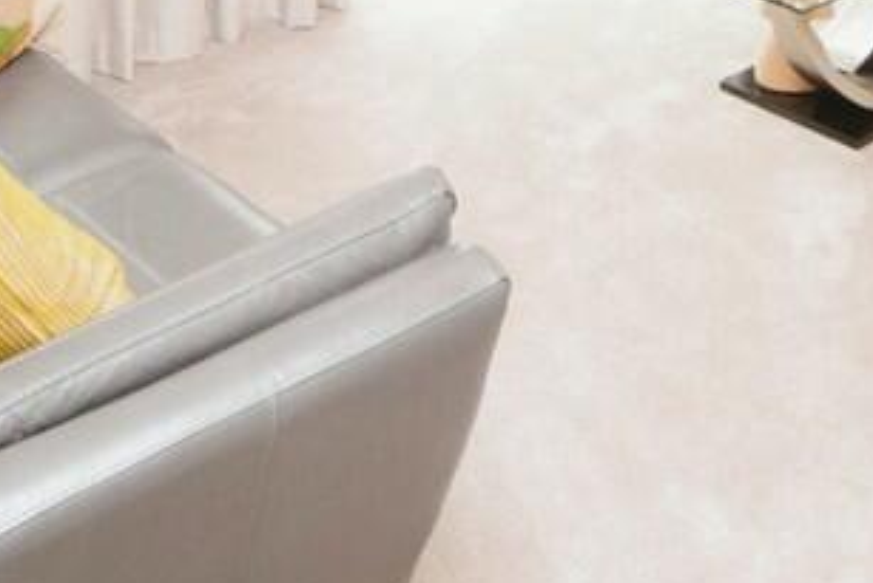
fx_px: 1213
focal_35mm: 50
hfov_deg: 38.5
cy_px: -203
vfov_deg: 23.4
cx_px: 660
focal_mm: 10
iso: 800
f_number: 4
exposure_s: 1/60
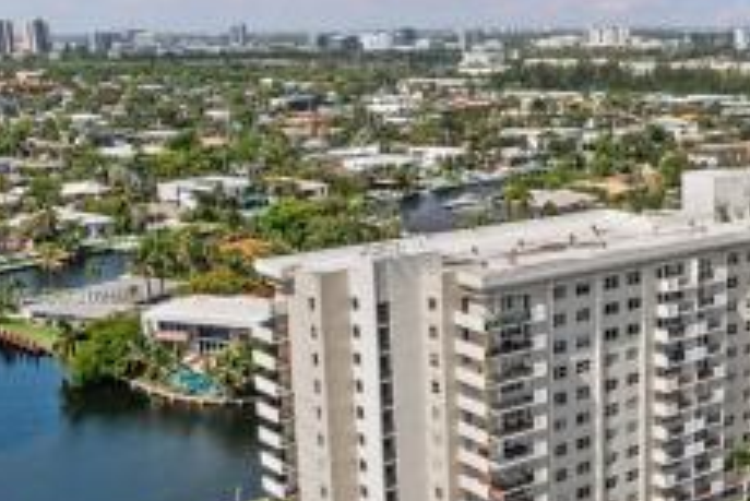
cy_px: 298
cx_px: 560
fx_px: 1147
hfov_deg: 35.4
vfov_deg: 24.6
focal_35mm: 55
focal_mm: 10.26
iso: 100
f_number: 7.1
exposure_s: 1/800
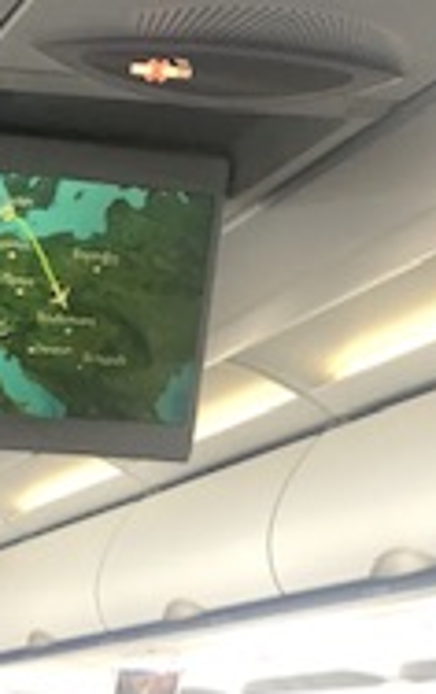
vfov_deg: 19.3
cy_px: 856
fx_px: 1914
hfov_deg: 12.4
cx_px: -218
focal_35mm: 101
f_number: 1.8
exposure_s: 1/17
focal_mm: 3.99
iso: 40
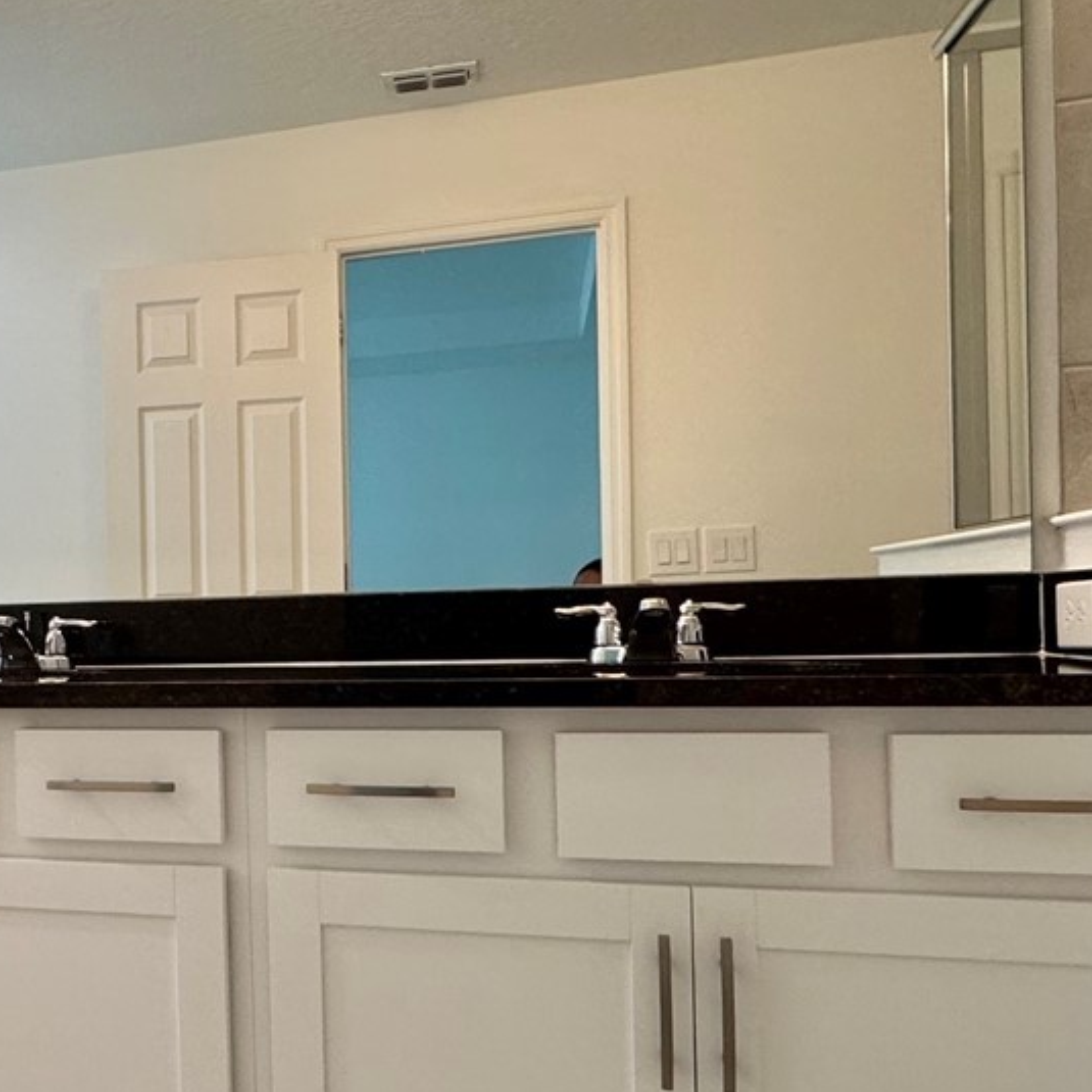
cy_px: 629
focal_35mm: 37
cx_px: 69
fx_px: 1321
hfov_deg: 40.8
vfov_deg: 44.8
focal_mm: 2.22
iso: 200
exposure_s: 1/120
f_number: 2.2
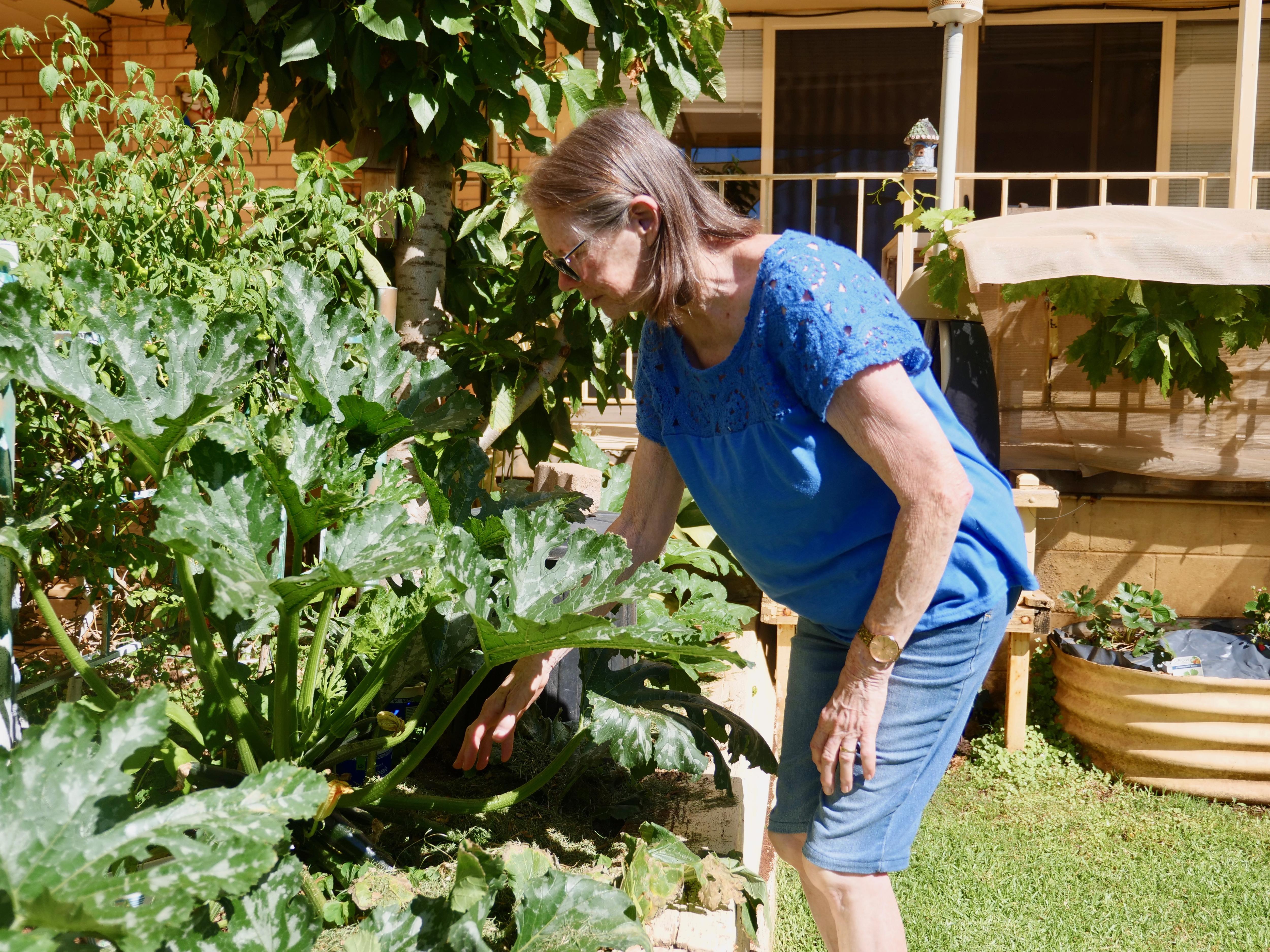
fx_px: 1247
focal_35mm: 34
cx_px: 635
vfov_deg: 41.8
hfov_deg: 54.0
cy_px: 476
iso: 200
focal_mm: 17
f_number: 2.8
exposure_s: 1/2000
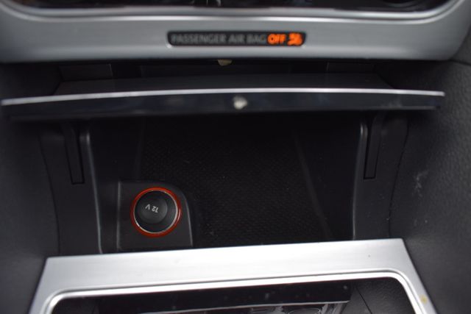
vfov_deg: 48.0
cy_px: 157
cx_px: 236
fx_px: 353
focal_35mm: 27
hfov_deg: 67.4
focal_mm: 18
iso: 450
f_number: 3.5
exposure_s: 1/250
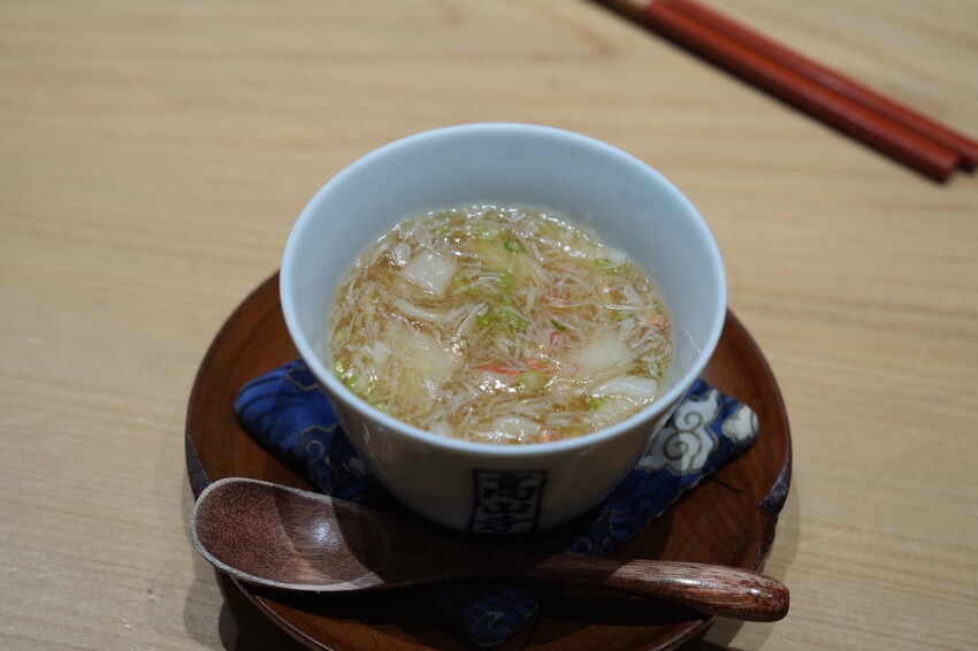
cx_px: 489
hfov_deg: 28.9
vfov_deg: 19.4
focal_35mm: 70
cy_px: 326
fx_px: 1901
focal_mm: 70
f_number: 6.3
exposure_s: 1/100
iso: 1000
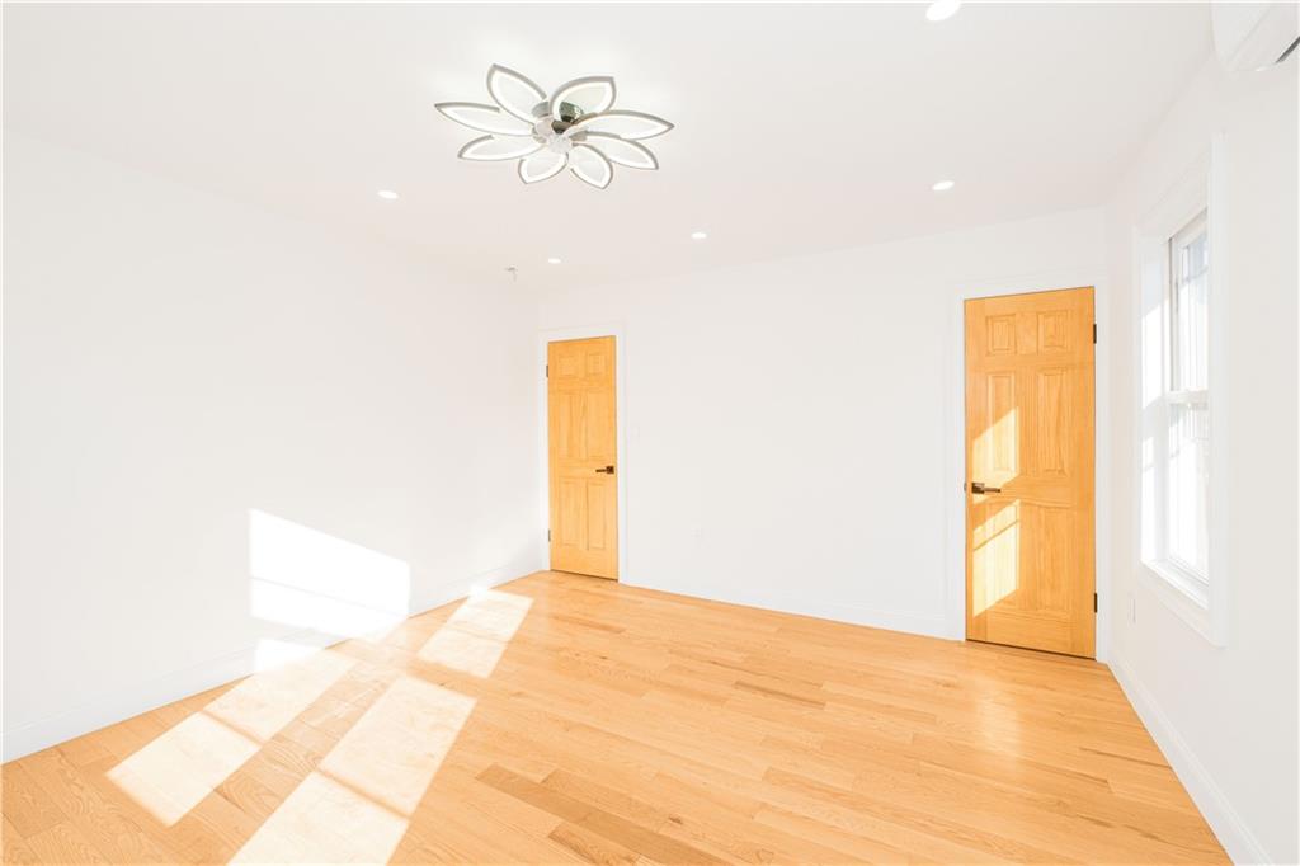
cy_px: 433
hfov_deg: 100.4
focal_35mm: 15
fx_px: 541
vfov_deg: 77.3
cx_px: 650
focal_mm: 10
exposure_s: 1/125
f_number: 8
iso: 640
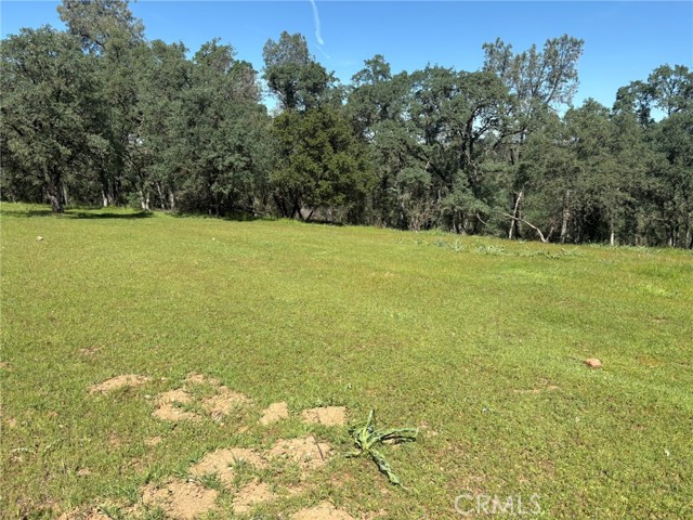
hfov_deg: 67.3
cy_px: 260
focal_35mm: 26
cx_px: 346
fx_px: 521
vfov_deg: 53.1
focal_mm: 5.96
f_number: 1.6
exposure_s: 1/2283
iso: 50
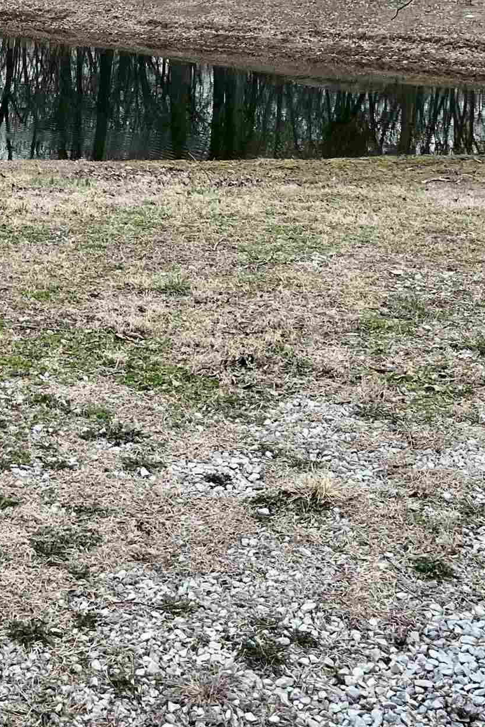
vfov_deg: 28.7
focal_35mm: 67
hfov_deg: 19.7
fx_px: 1353
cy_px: 56
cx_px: -6
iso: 125
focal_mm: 5.1
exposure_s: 1/119
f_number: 1.6
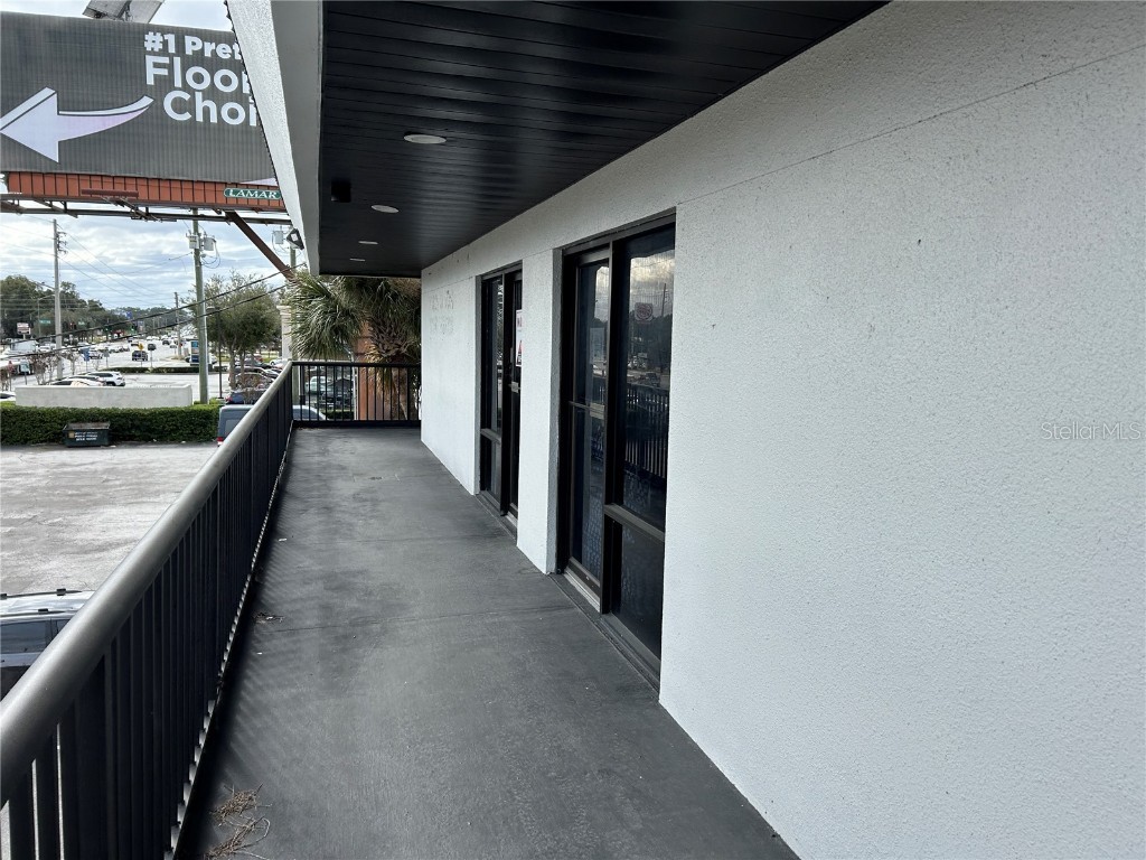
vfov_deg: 53.1
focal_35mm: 26
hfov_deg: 67.3
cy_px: 430
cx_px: 573
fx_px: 861
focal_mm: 5.7
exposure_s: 1/1869
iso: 50
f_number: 1.5
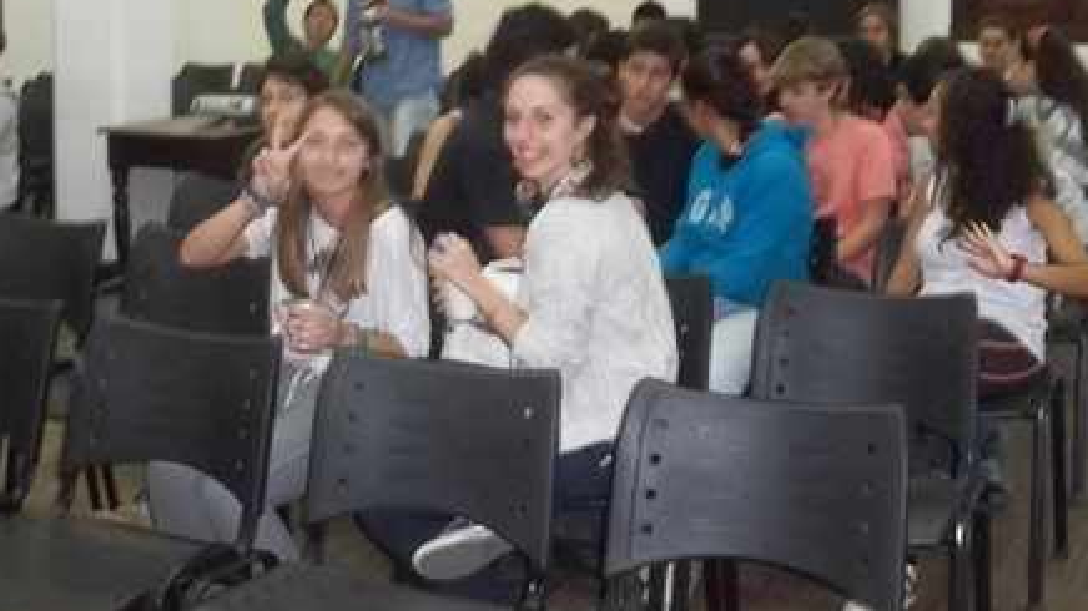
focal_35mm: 54
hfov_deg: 38.5
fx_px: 1557
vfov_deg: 21.8
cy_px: 82
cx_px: 539
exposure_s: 1/40
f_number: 3.1
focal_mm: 6.5
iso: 320
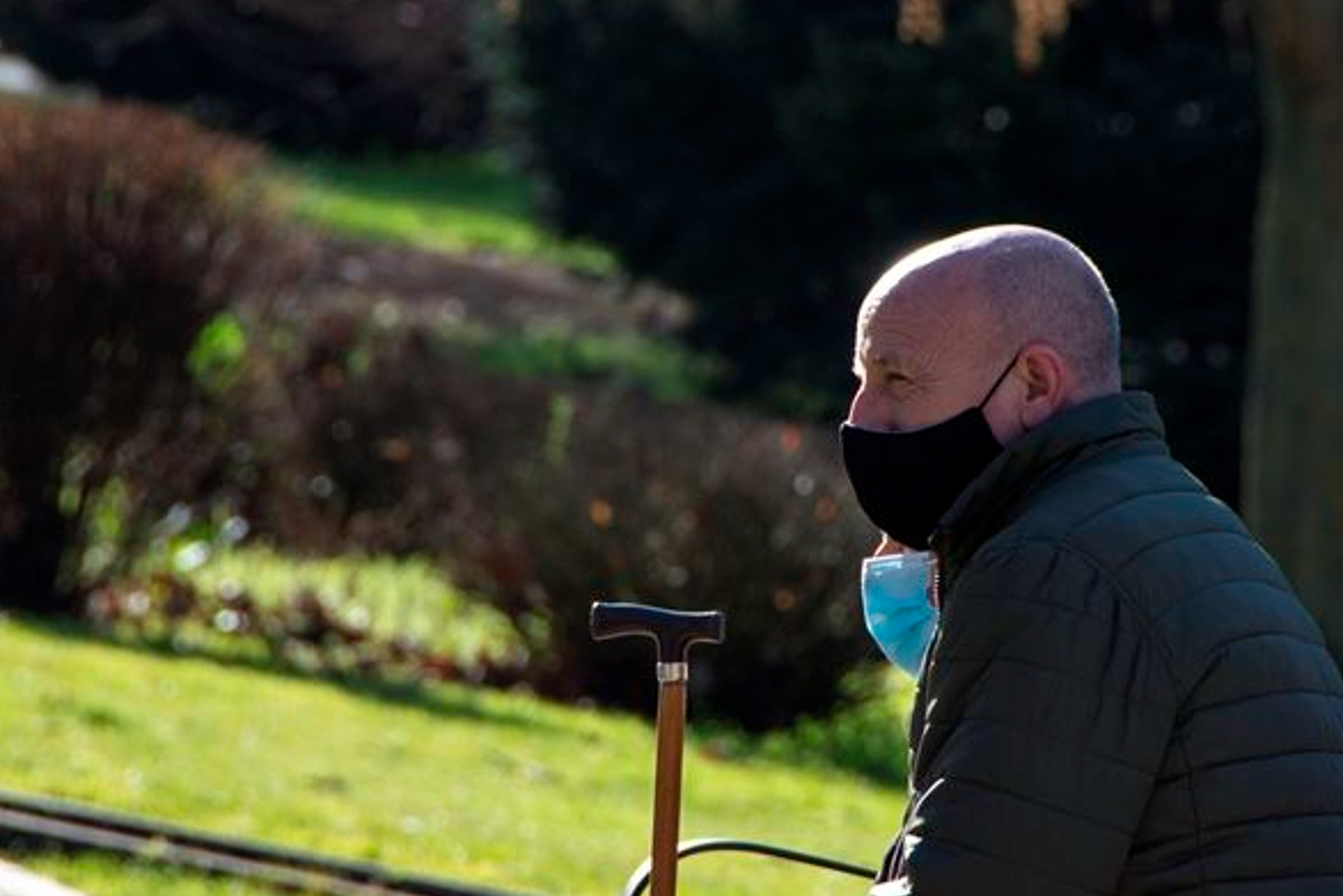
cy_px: 416
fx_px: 18134
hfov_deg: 4.2
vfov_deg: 2.8
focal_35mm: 486
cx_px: 651
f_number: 8
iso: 200
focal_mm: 200
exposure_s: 1/250
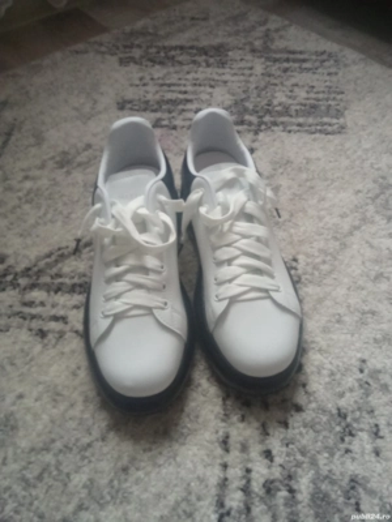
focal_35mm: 28
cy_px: 261
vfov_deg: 63.4
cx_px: 196
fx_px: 423
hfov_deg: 49.7
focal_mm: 2.78
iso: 1250
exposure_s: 1/20
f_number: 2
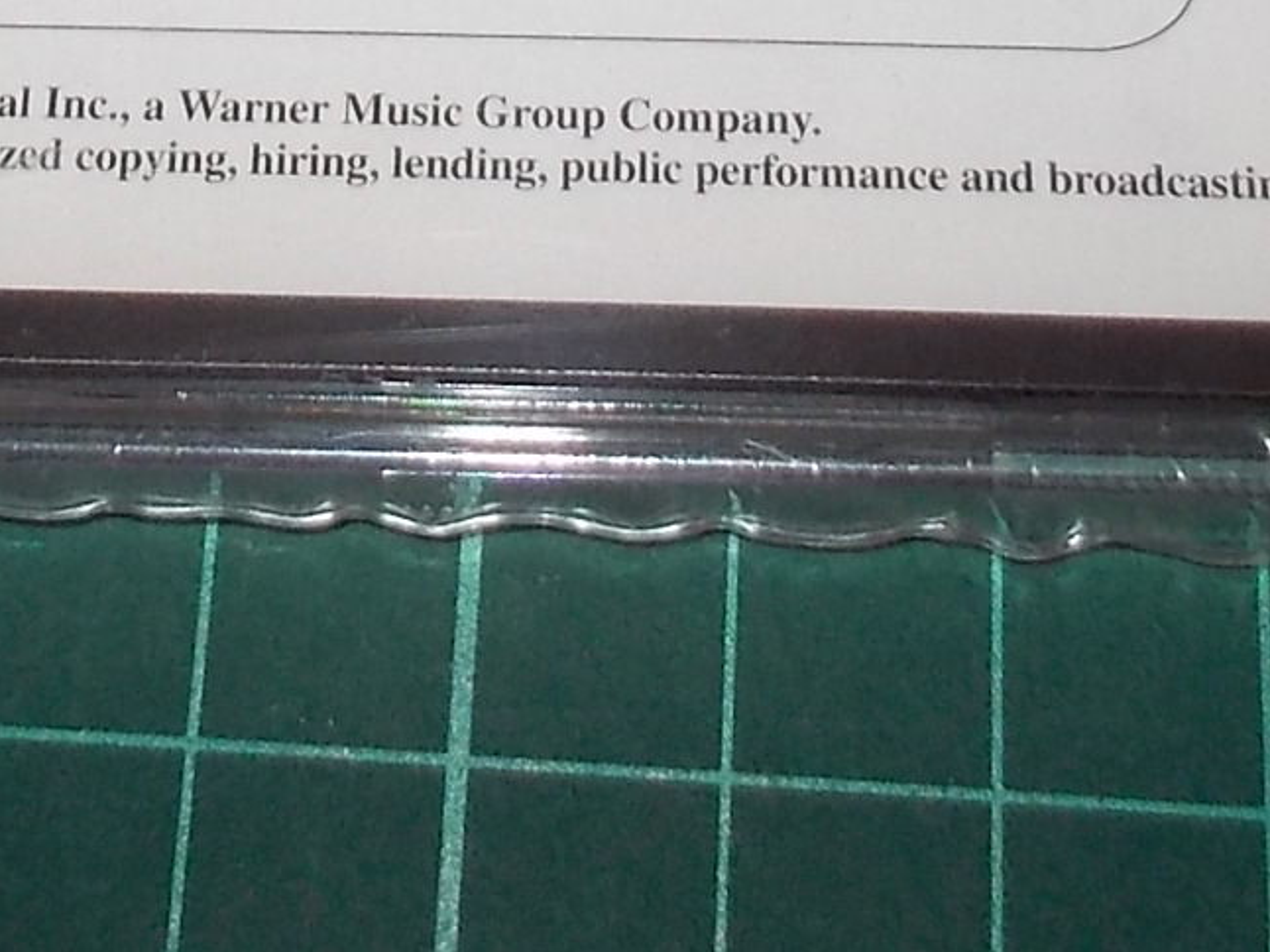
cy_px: -718
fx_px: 3741
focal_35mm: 102
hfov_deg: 19.2
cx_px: 454
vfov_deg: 13.2
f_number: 3.3
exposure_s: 1/30
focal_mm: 4.1
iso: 200
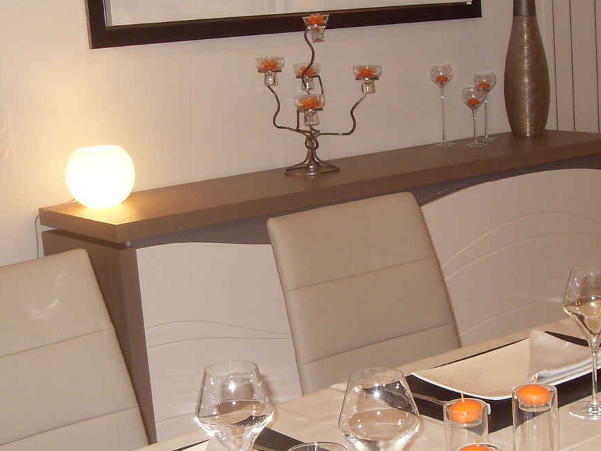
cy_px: 276
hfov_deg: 30.0
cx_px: 420
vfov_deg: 22.9
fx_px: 1111
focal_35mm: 64
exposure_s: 1/45
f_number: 2.8
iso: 100
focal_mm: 6.3
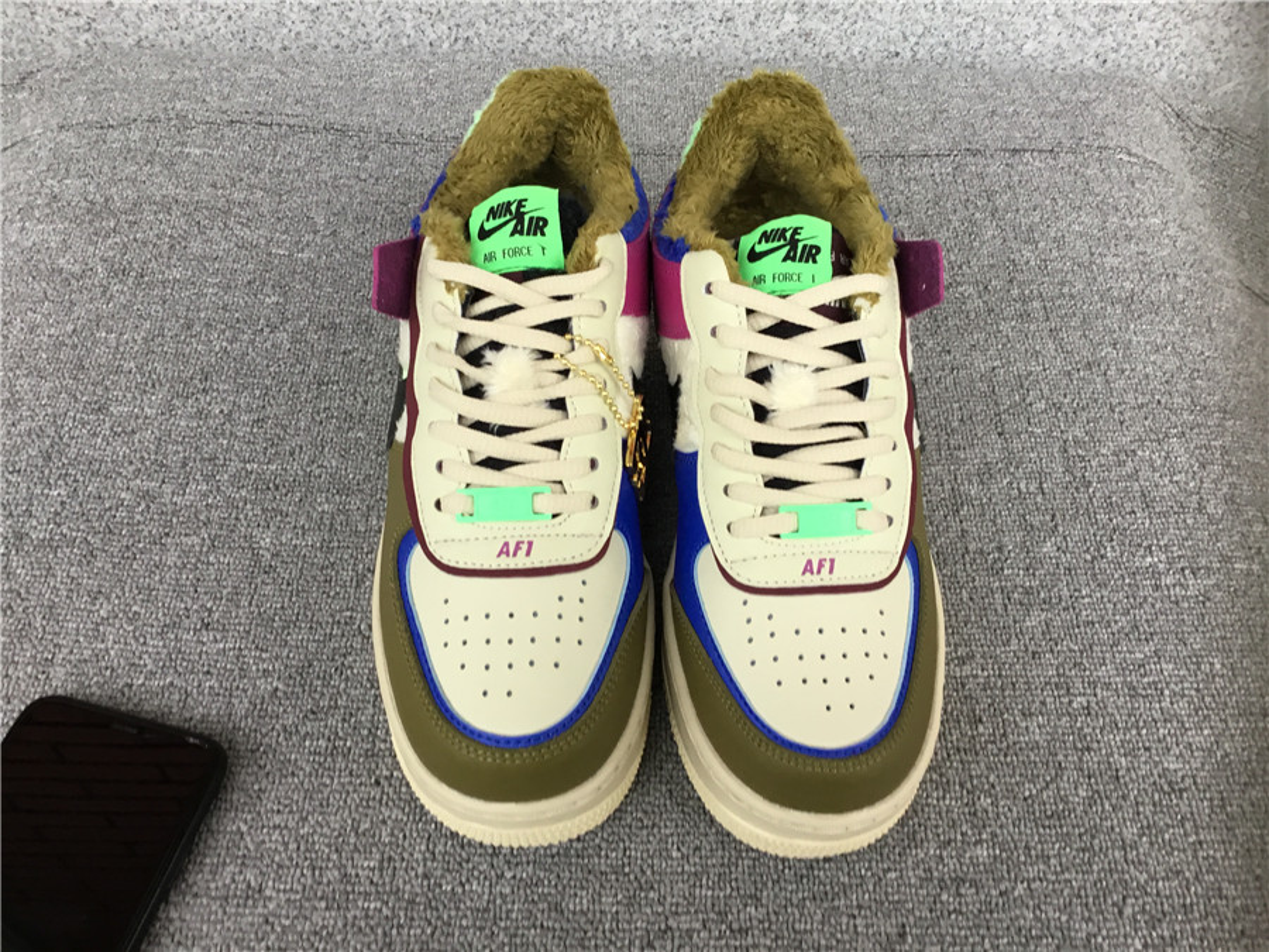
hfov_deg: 58.4
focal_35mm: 31
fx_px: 1136
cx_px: 634
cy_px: 476
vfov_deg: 45.4
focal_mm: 3.3
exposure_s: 1/33
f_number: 2.4
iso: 25
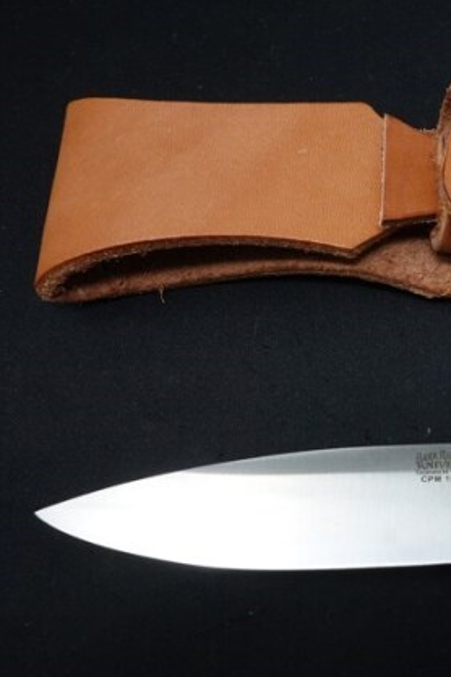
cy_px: 341
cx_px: 516
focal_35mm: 43
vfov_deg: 45.4
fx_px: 808
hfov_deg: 28.0
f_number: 9
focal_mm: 10.4
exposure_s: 1/30
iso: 640
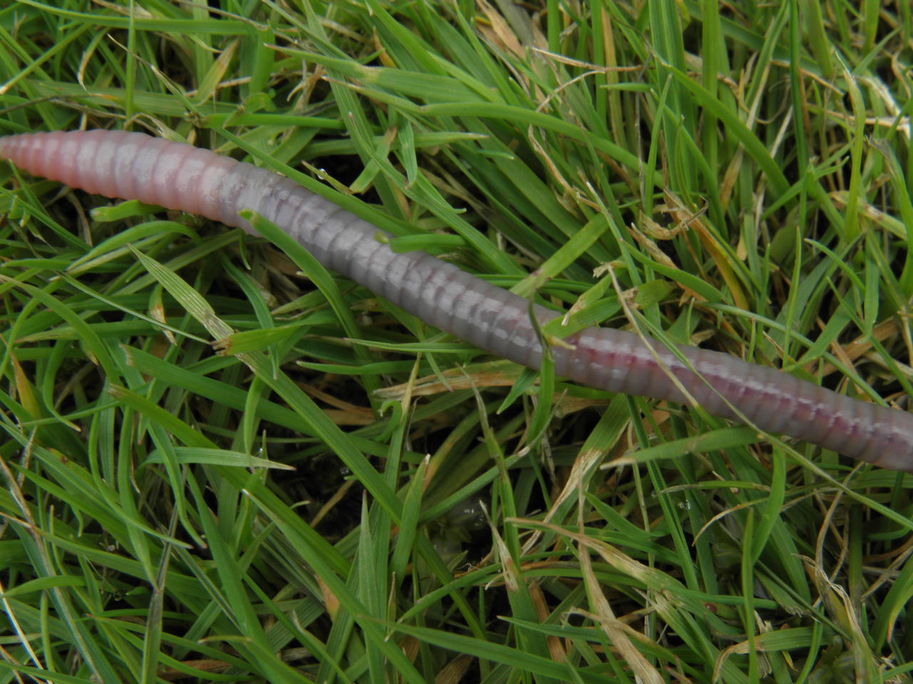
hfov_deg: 37.5
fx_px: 1345
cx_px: 456
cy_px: 342
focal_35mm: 51
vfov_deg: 28.6
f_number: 8
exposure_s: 1/40
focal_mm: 9.22
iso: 64
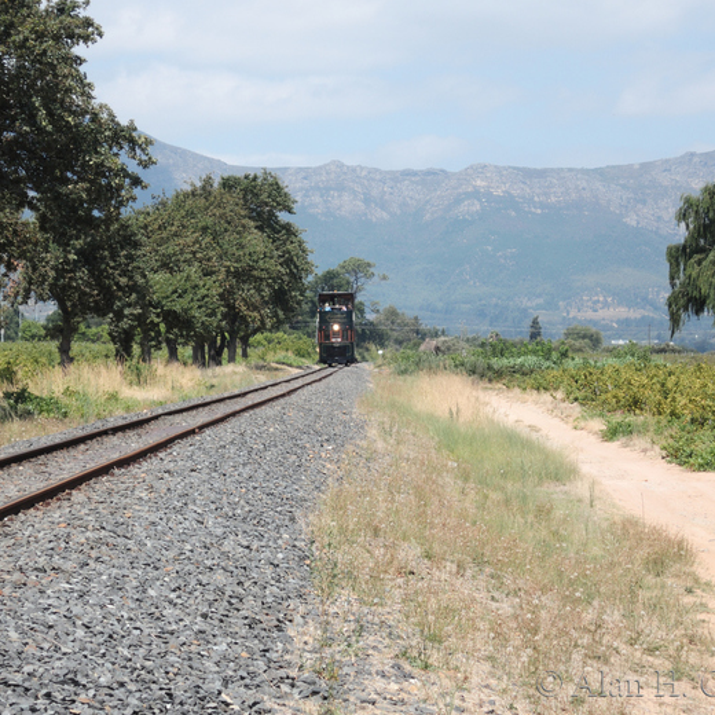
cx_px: 377
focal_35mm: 125
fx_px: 2921
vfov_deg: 14.0
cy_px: 355
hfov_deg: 14.0
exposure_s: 1/320
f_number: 5.2
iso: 100
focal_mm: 22.4
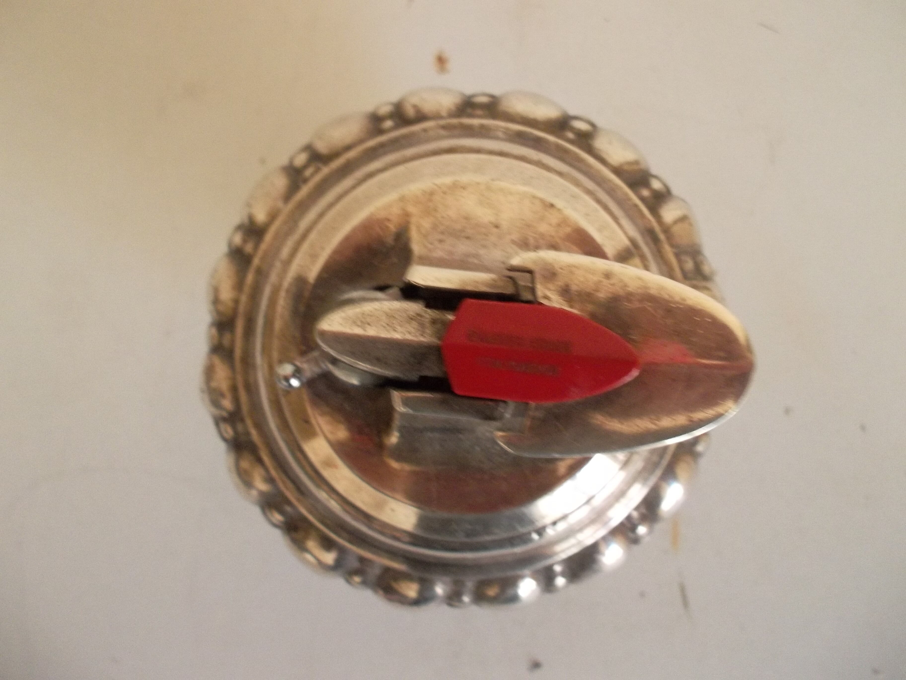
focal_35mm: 28
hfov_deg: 63.4
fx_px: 733
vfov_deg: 49.7
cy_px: 340
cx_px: 453
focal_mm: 4.1
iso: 270
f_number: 3.3
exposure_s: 1/45
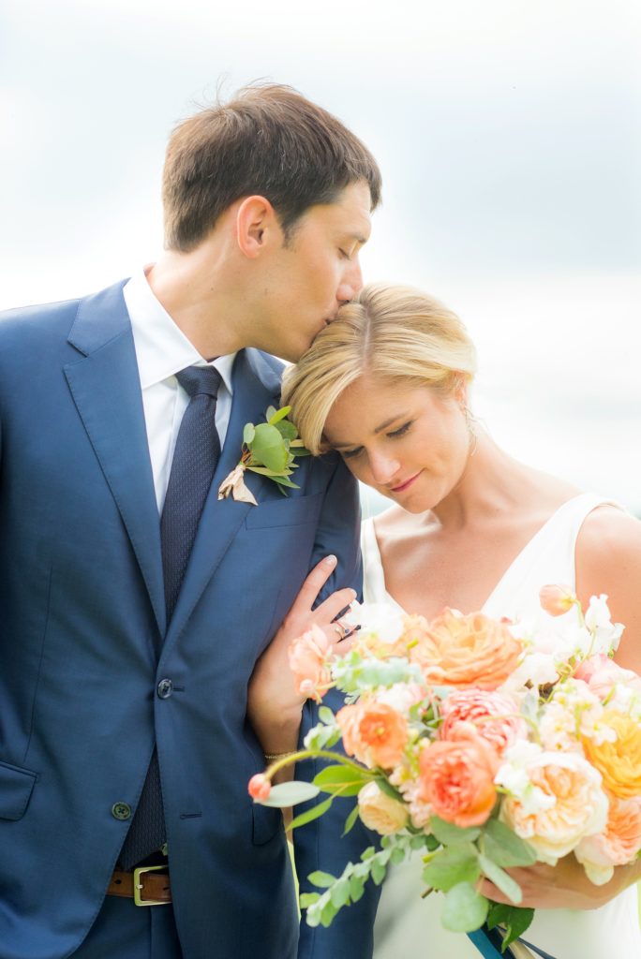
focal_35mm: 85
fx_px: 2267
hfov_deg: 16.1
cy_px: 480
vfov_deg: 23.9
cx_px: 320
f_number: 3.5
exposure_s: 1/800
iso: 500
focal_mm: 85
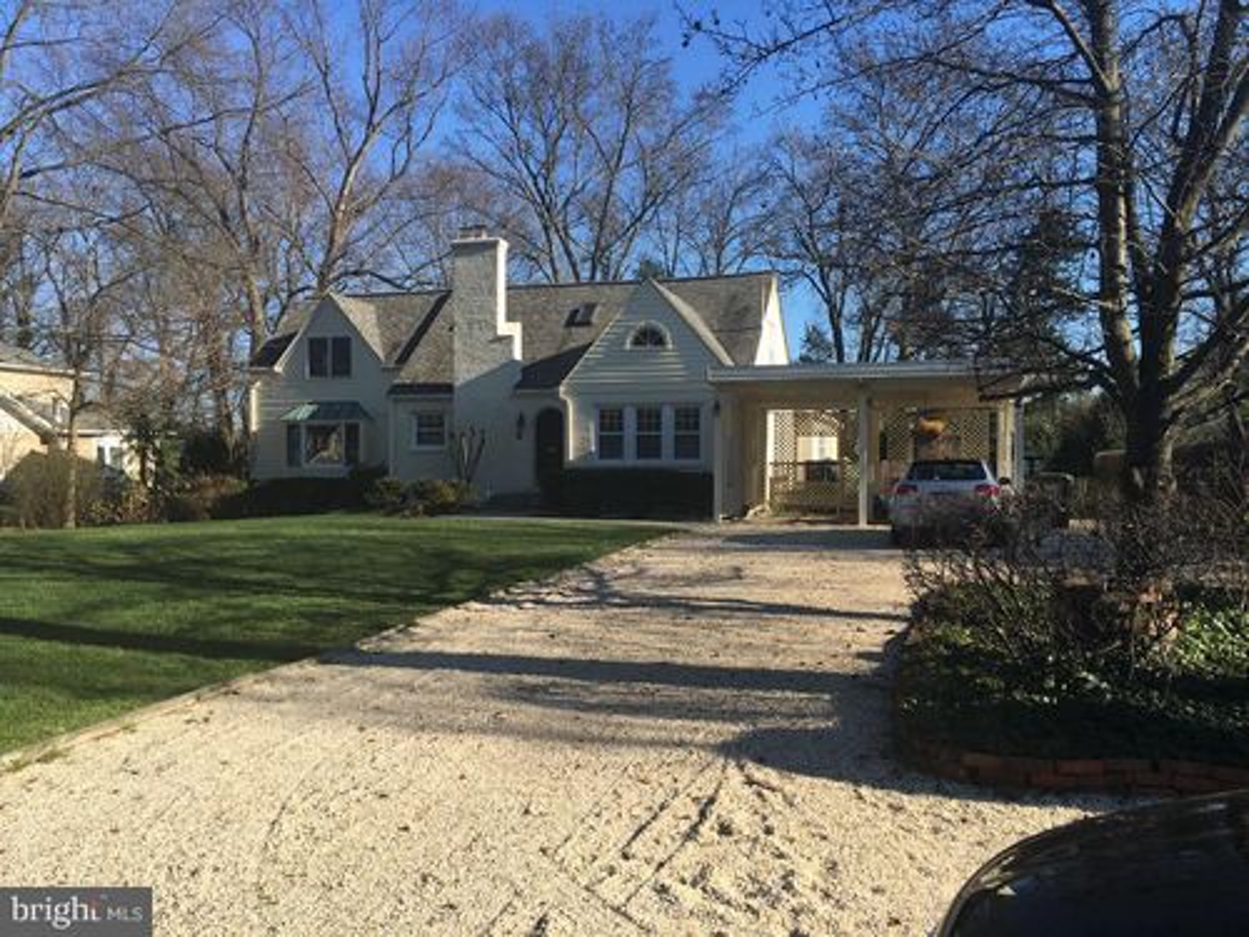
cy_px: 468
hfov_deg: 61.7
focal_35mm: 29
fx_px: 1046
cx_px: 624
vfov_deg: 48.2
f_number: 2.2
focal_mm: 4.15
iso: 25
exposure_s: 1/927
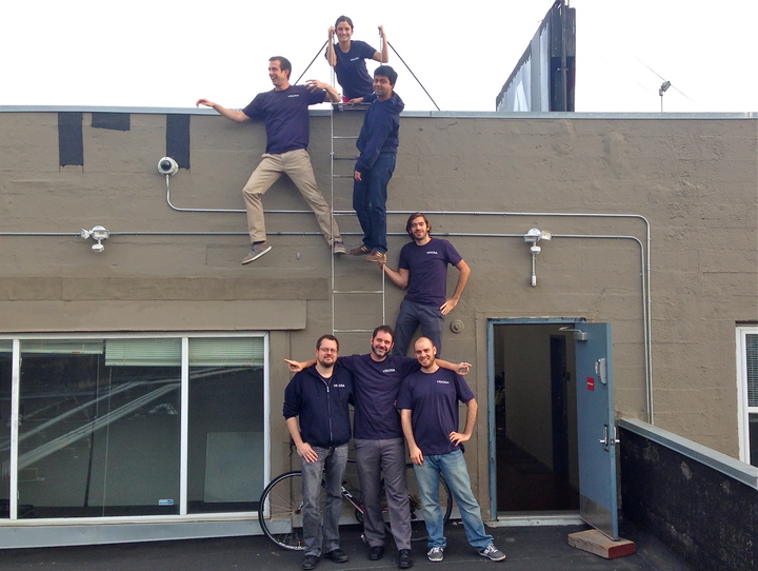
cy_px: 286
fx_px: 724
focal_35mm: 33
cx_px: 379
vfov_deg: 43.0
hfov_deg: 55.3
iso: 50
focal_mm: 4.12
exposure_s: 1/225
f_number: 2.4
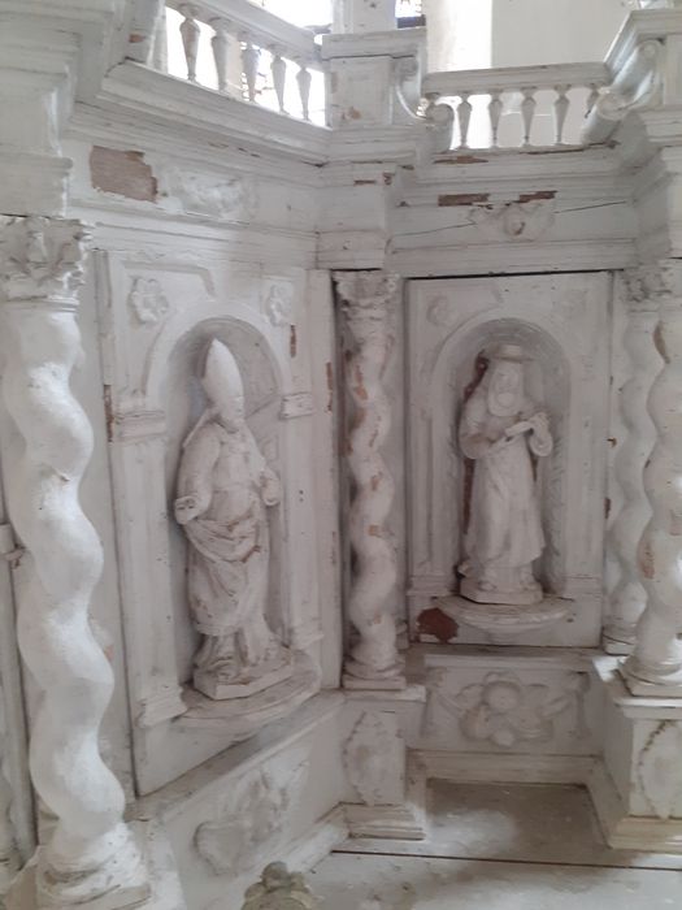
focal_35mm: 27
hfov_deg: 51.4
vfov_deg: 65.3
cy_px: 455
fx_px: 709
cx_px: 341
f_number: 1.9
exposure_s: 1/25
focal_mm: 3.6
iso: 200
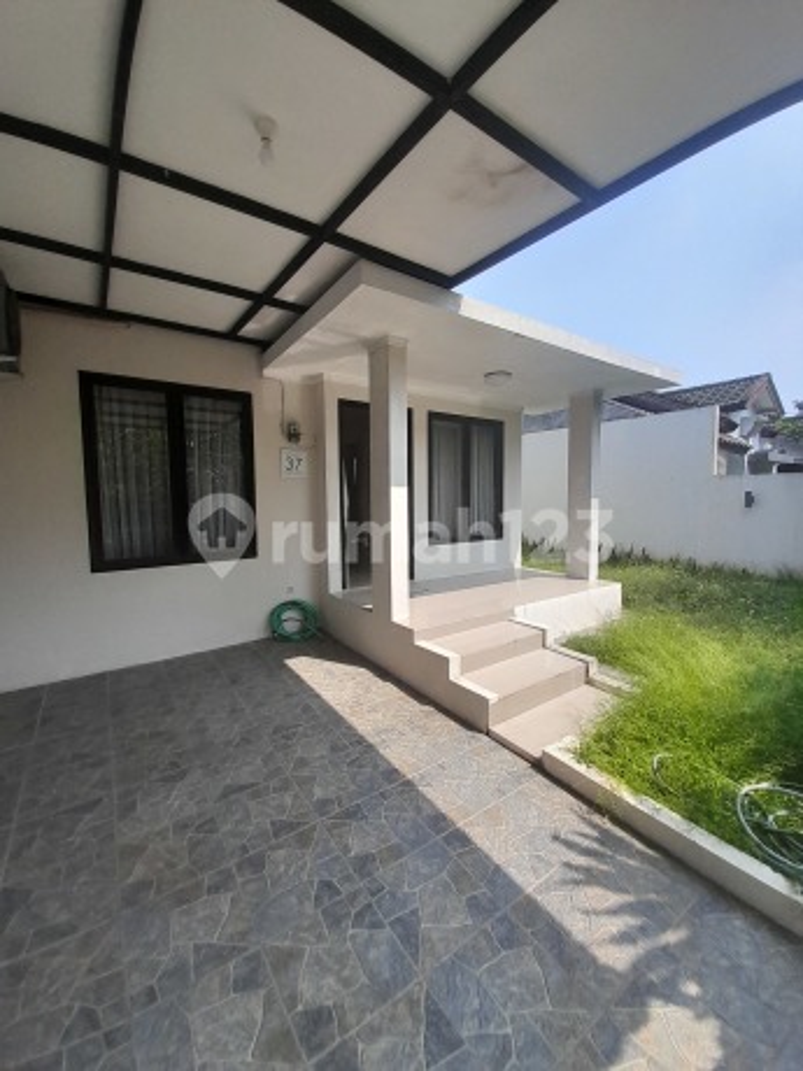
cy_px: 536
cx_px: 402
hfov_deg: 89.9
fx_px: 402
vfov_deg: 106.2
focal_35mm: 13
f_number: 2.2
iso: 40
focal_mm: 1.13
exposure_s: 1/850
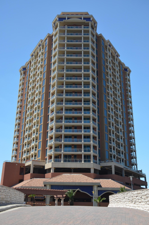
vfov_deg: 49.6
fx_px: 243
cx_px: 74
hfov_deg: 34.1
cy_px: 112
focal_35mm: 39
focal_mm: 26
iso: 200
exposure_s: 1/160
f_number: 6.3
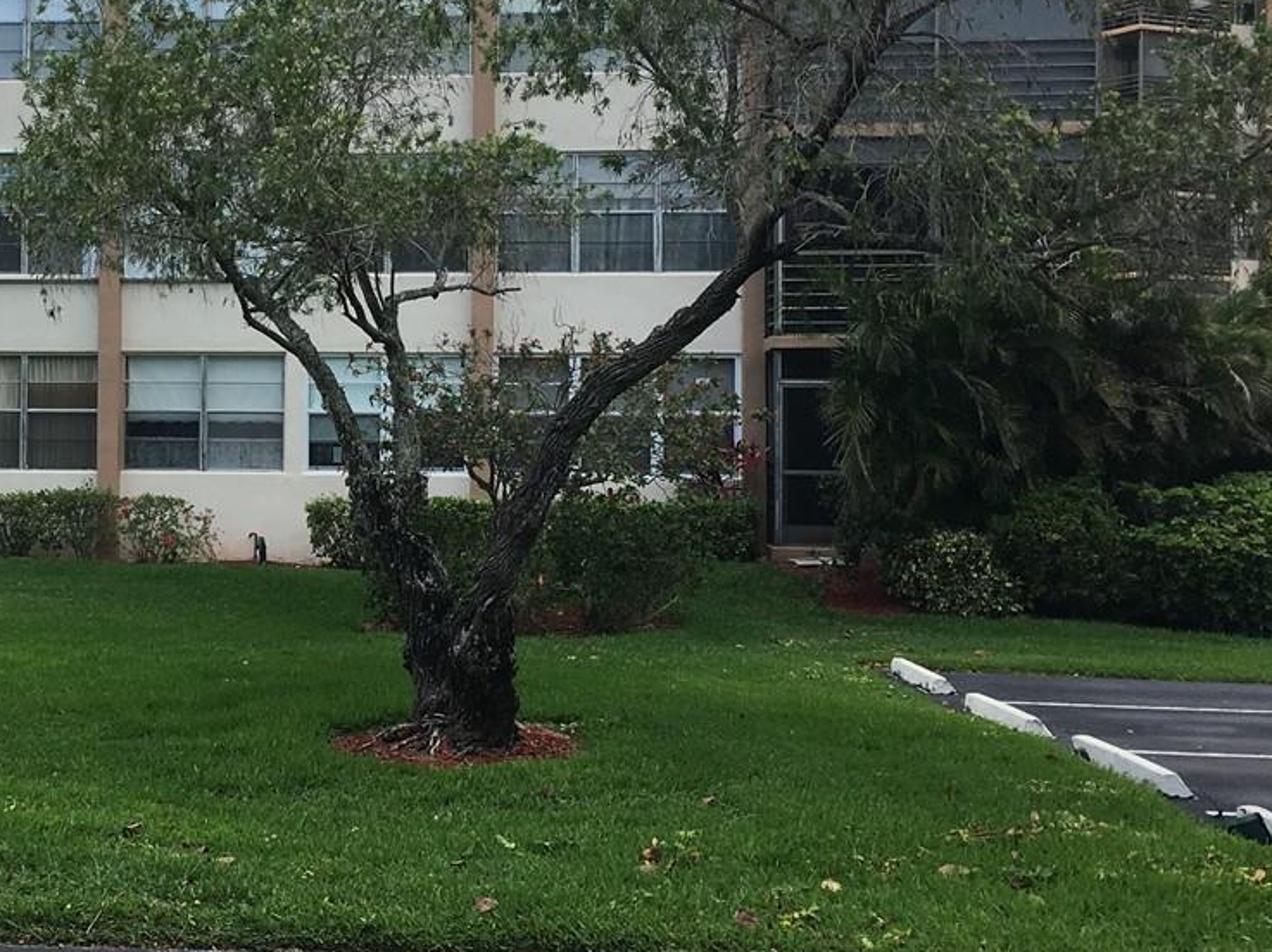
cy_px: 405
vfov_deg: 23.2
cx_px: 183
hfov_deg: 29.7
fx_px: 2314
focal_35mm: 63
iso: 25
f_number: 2.2
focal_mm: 4.15
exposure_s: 1/1115
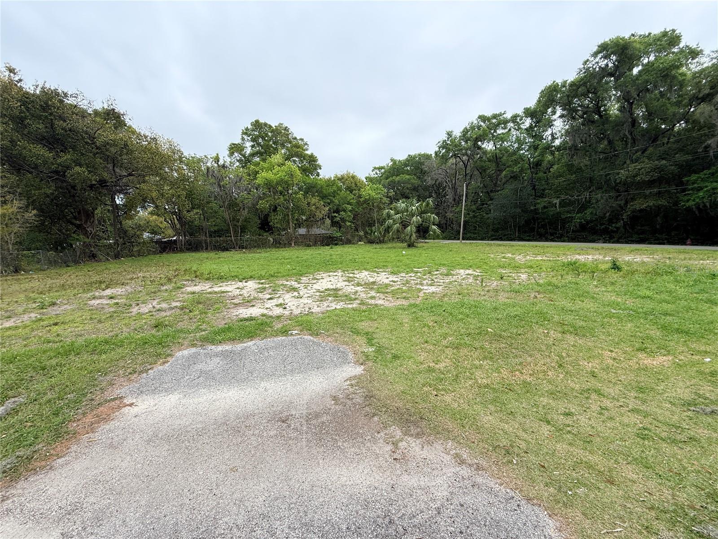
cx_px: 359
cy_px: 270
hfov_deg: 102.1
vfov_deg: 85.7
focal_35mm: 14
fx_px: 290
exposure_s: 1/760
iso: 50
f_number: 2.2
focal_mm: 2.22
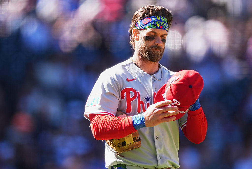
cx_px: 126
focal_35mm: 900
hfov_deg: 2.3
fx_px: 6303
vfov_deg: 1.5
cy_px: 84
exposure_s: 1/1250
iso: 400
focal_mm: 600
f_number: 4
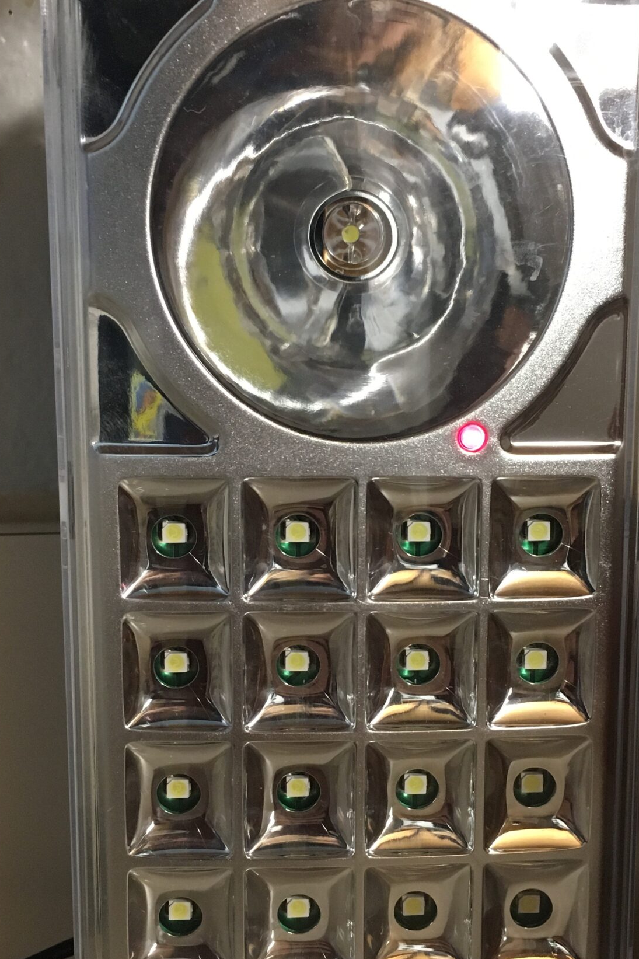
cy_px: 532
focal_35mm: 47
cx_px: 365
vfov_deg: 41.9
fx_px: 1252
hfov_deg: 28.6
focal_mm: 4.15
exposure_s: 1/30
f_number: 2.2
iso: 160
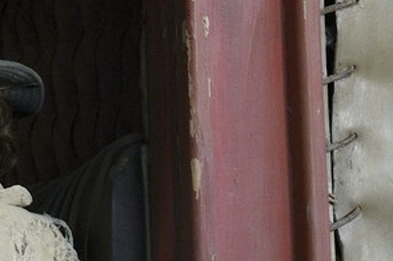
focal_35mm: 260
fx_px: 2835
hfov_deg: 7.3
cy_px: -52
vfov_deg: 5.3
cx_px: -667
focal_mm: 48
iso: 1600
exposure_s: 1/200
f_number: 4
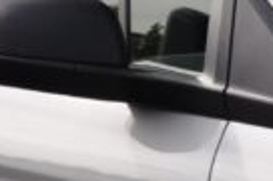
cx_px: 460
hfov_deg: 6.0
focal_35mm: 340
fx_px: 2572
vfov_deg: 4.0
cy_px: 117
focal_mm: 30
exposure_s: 1/400
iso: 500
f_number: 10
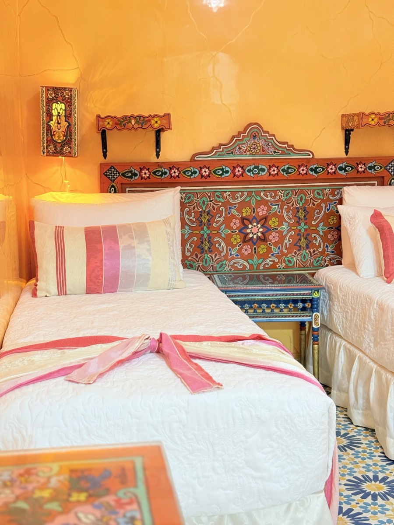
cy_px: 262
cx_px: 197
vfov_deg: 39.7
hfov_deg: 30.3
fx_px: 728
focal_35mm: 48
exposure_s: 1/50
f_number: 1.78
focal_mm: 6.76
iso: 250
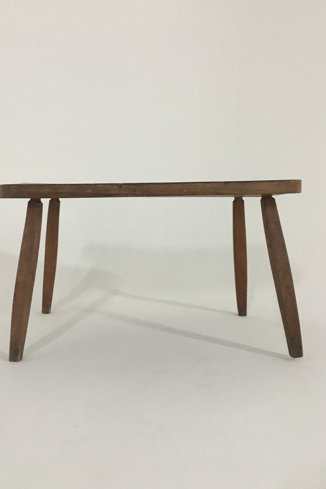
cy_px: 237
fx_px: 435
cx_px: 146
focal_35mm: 32
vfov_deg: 58.7
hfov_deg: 41.1
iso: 200
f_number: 2.2
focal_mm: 4.15
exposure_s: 1/25
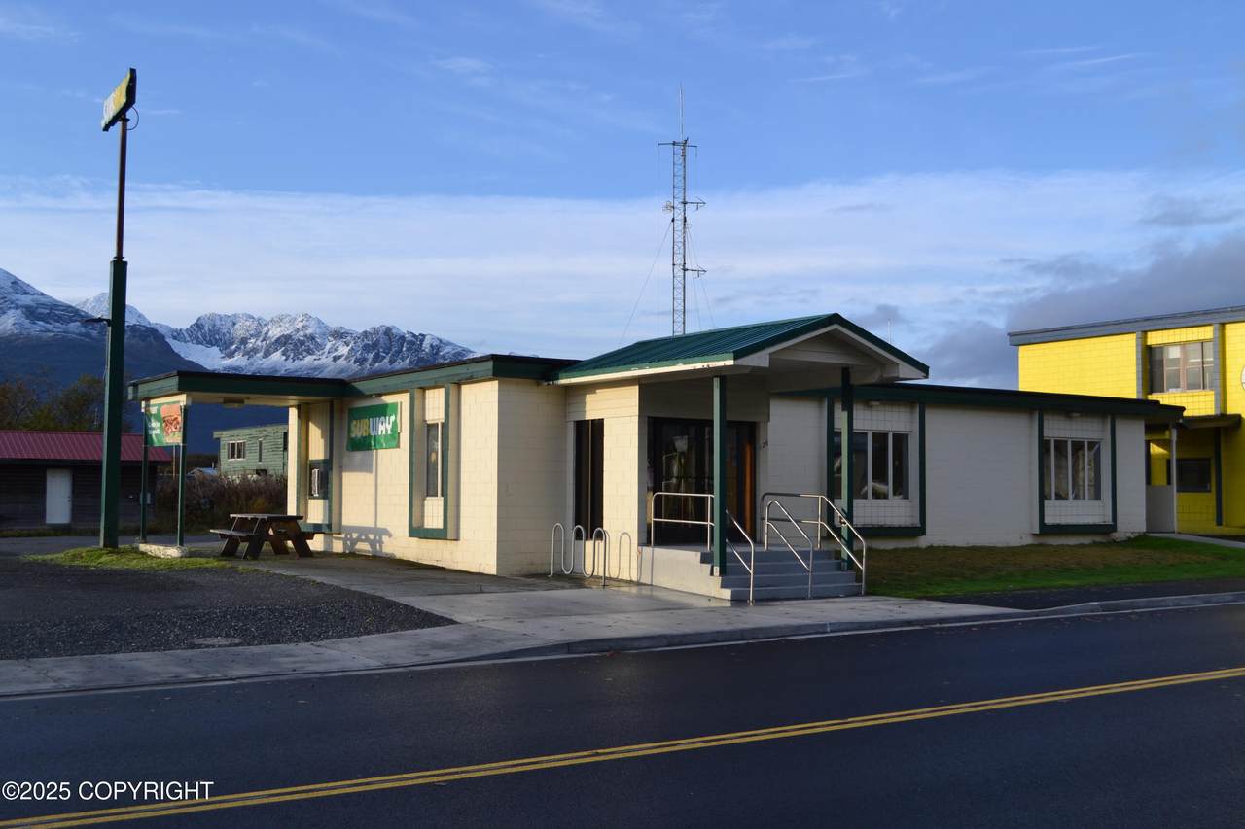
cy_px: 414
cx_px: 622
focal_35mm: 39
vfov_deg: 34.2
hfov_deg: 49.6
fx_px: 1348
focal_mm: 26
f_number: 6.3
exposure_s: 1/160
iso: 100
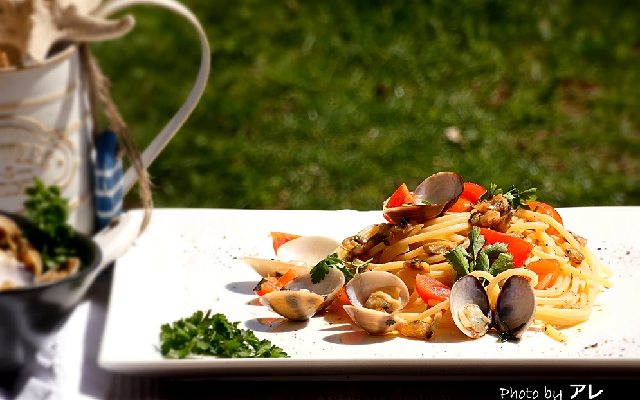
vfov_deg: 4.2
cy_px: 186
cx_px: 320
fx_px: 5407
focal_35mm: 310
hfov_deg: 6.8
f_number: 5.5
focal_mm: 52.2
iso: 80
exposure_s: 1/500
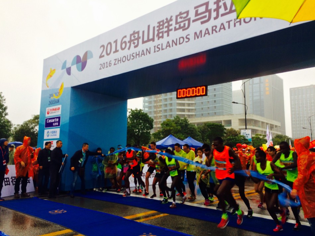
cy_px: 118
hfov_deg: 61.6
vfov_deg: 48.2
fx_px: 264
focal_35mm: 29
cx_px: 158
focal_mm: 4.15
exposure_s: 1/50
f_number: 2.2
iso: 40
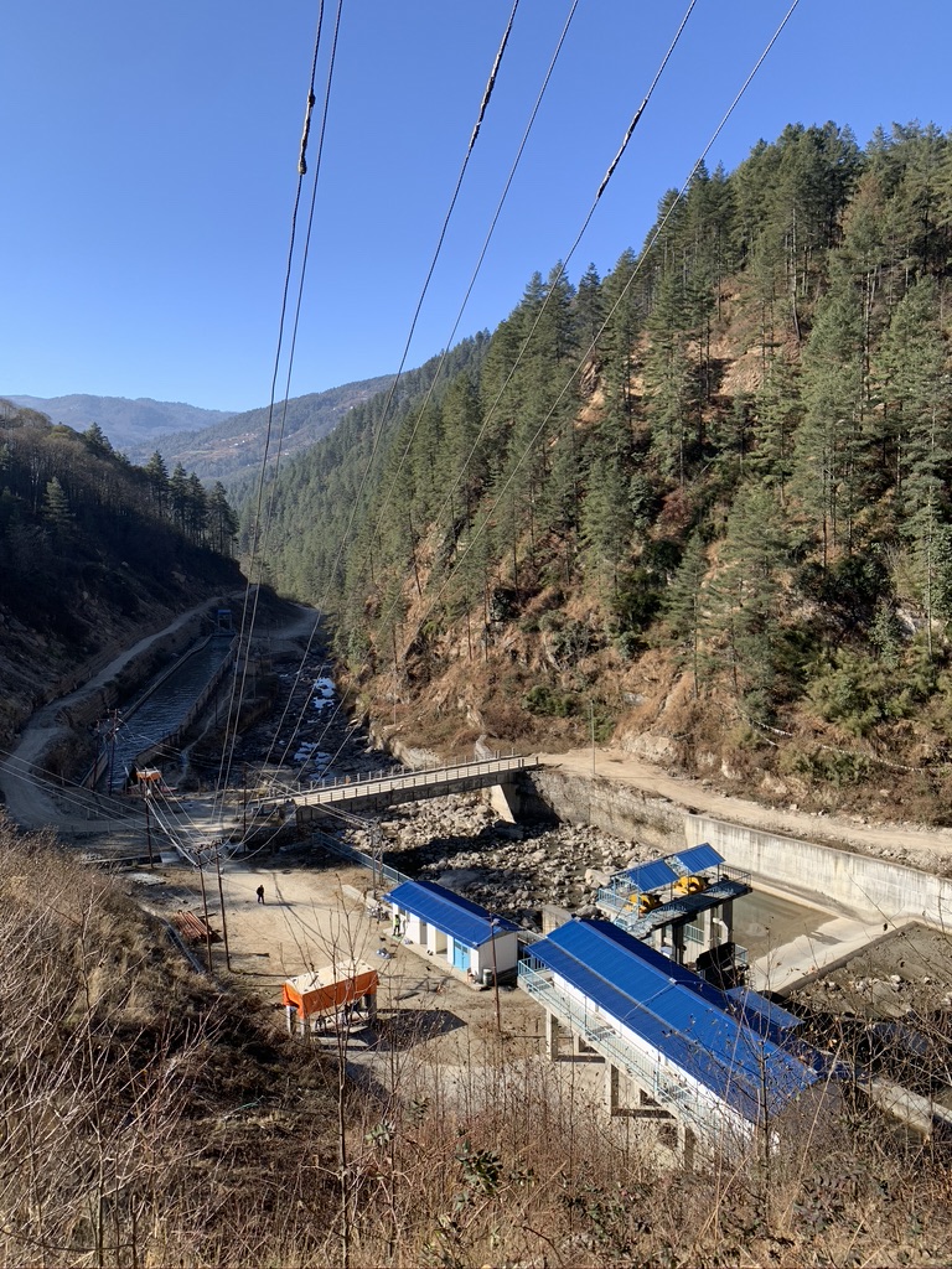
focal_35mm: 26
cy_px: 634
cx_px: 476
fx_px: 953
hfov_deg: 53.1
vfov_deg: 67.3
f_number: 1.8
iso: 25
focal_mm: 4.25
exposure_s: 1/1282
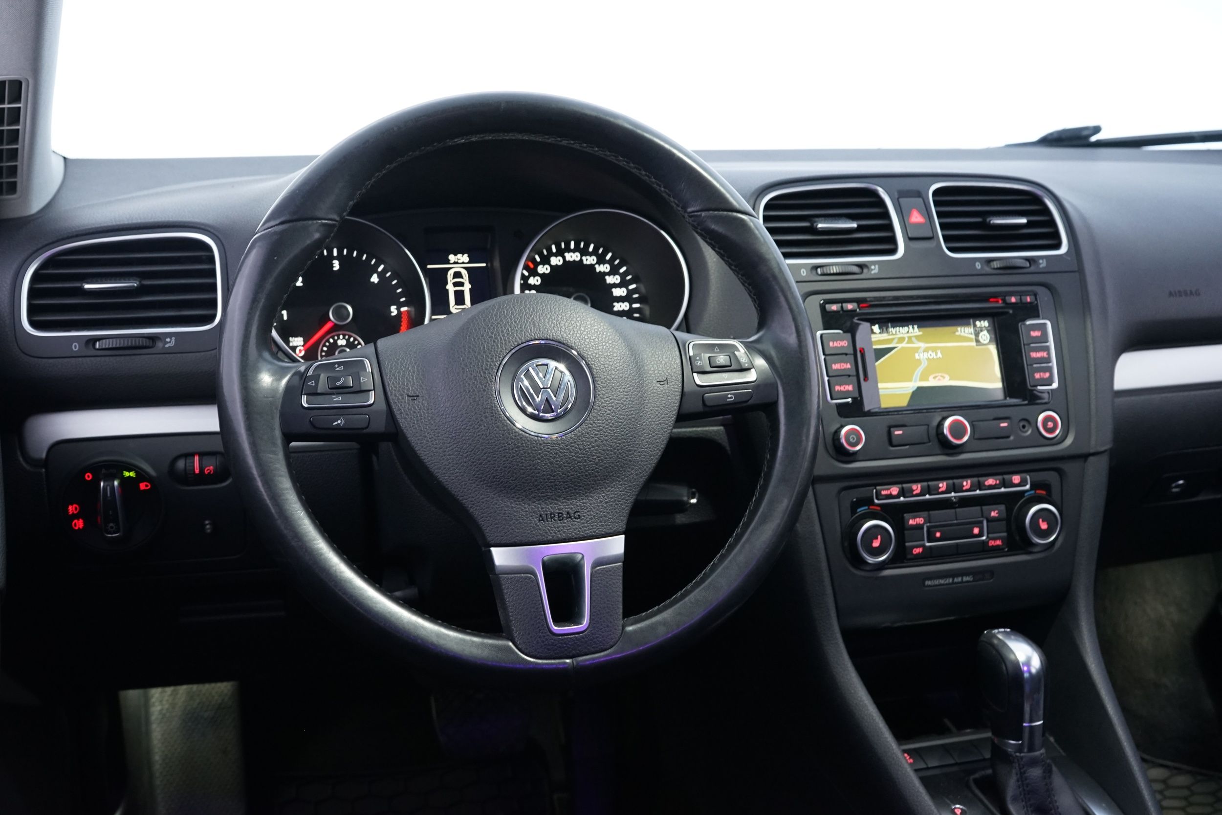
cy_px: 408
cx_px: 611
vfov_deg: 36.9
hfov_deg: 53.1
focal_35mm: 36
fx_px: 1222
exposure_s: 1/6
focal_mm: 36
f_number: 7.1
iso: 2000
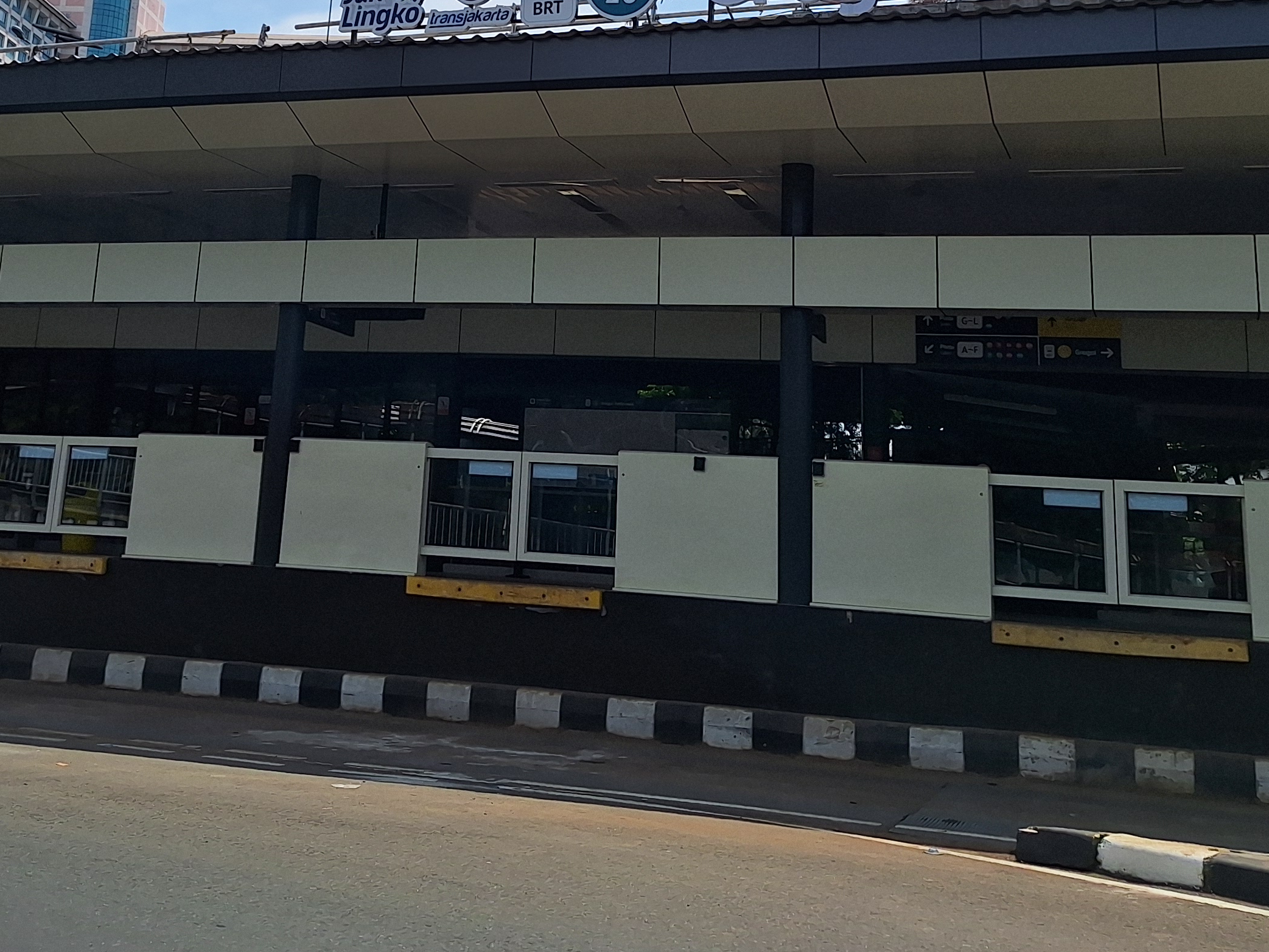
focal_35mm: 45
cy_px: 86
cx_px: 471
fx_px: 1650
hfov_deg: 41.7
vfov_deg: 30.7
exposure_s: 1/6623
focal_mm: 5.54
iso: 40
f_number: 1.8
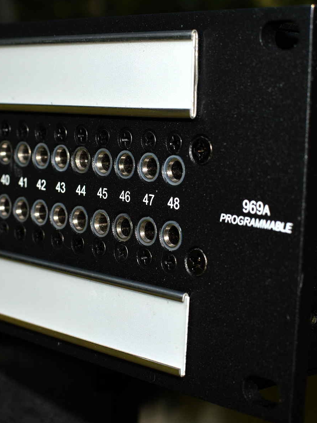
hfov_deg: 19.1
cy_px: 210
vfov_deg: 25.4
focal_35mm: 77
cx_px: 95
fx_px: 937
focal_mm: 35
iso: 100
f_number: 8
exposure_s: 1/60
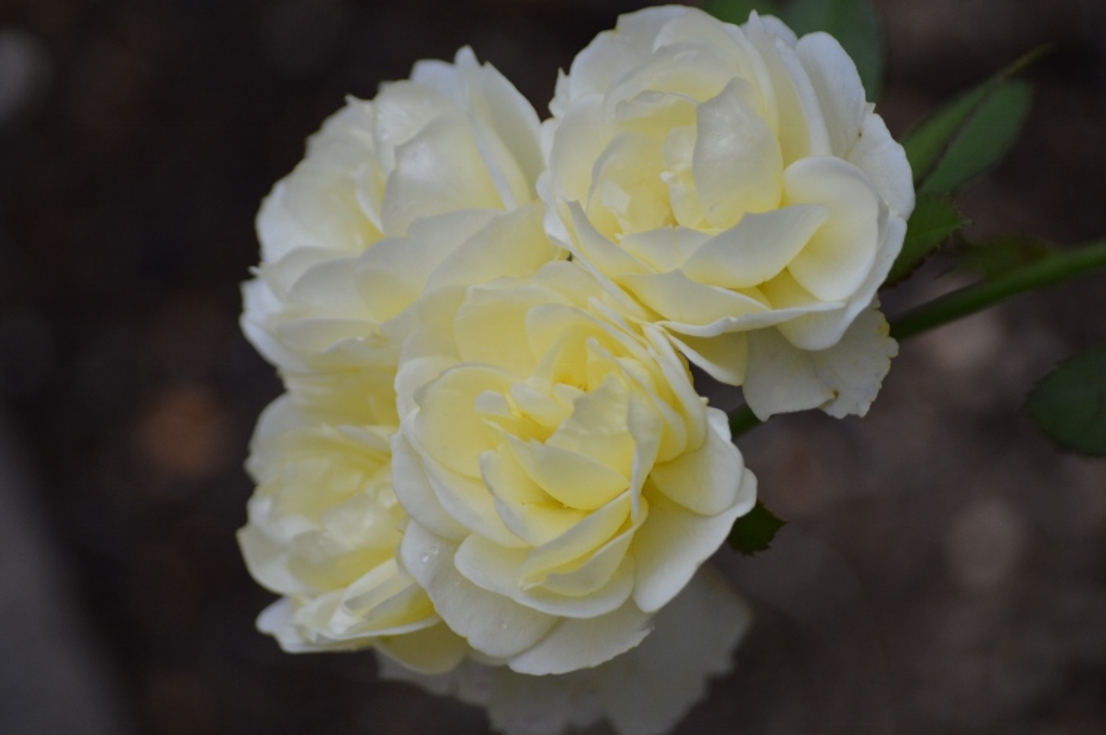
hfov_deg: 6.7
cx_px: 575
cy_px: 382
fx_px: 9454
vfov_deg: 4.5
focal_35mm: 308
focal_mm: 190
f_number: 5.6
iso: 400
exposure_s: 1/200
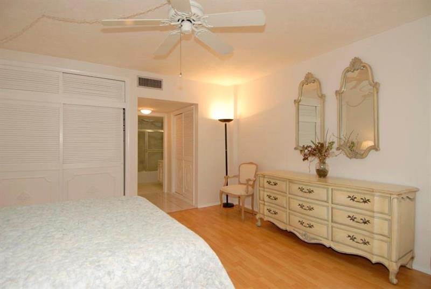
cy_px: 144
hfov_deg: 89.9
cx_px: 216
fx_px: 216
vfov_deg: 67.5
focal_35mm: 18
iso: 200
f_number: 5
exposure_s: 1/60
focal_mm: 12
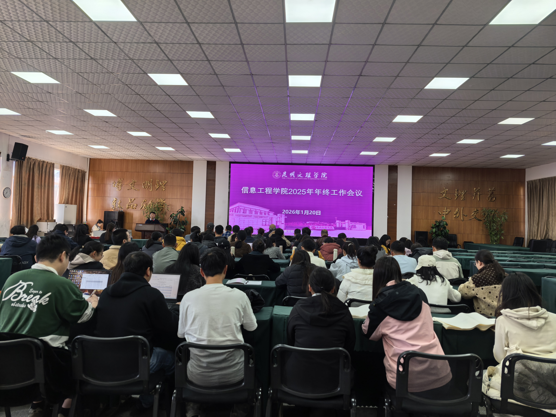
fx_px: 385
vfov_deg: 56.8
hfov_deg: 71.6
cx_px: 278
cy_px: 208
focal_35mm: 24
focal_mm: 6.98
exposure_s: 1/229
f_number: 1.4
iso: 50
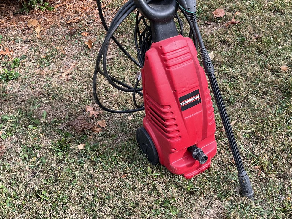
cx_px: 202
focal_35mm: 45
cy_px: 66
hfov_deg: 41.4
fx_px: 380
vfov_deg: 31.8
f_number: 1.8
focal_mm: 3
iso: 16
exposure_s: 1/318
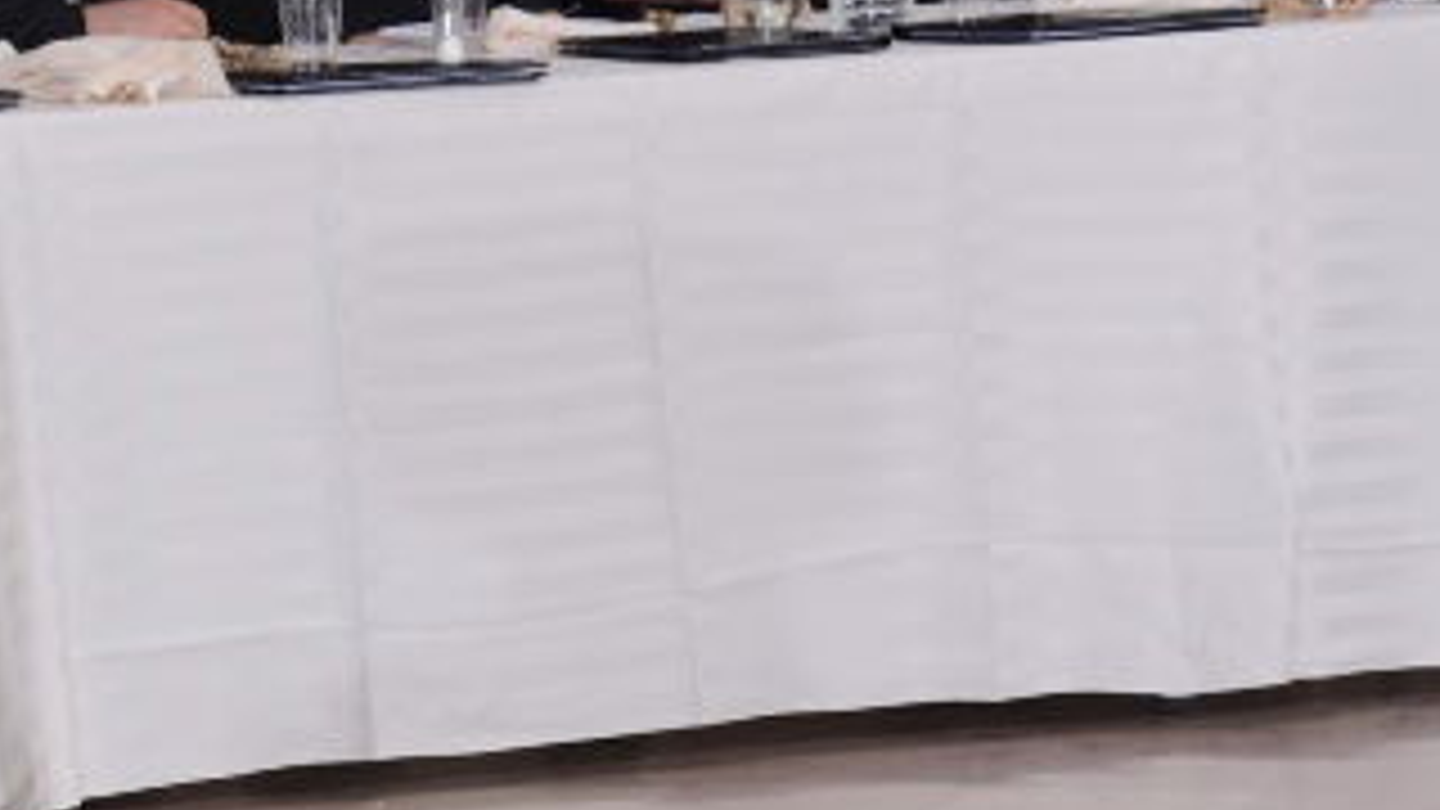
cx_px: -810
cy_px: 252
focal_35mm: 389
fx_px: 14853
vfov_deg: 3.1
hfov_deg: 5.5
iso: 400
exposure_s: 1/200
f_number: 9
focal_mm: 116
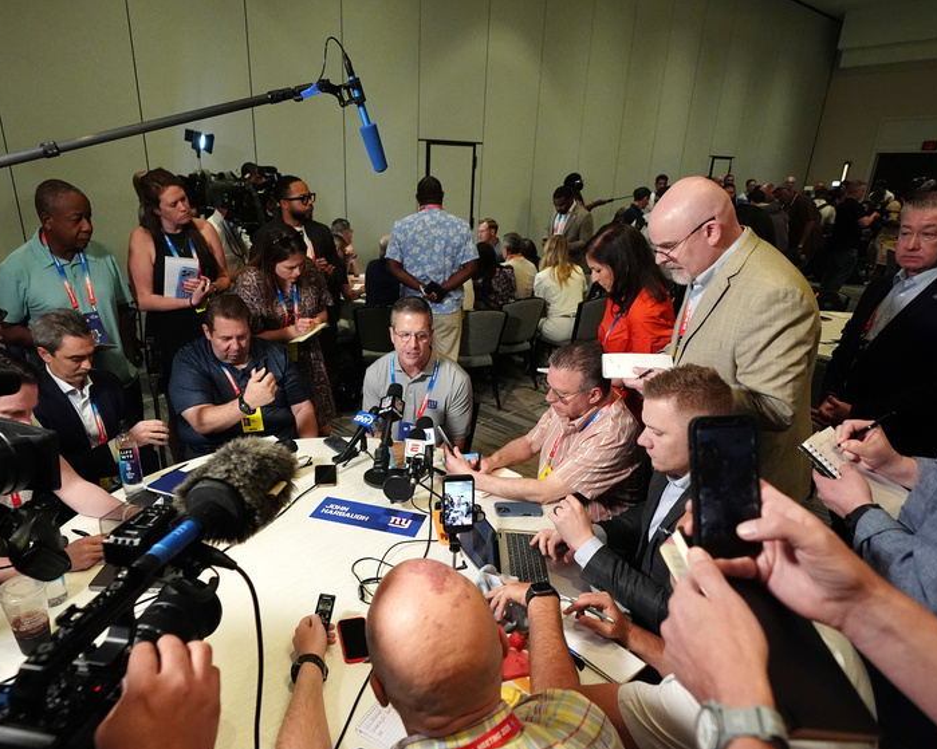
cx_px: 408
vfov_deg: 63.0
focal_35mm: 22
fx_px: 610
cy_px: 411
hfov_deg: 74.7
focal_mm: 16
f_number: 3.5
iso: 5000
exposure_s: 1/800
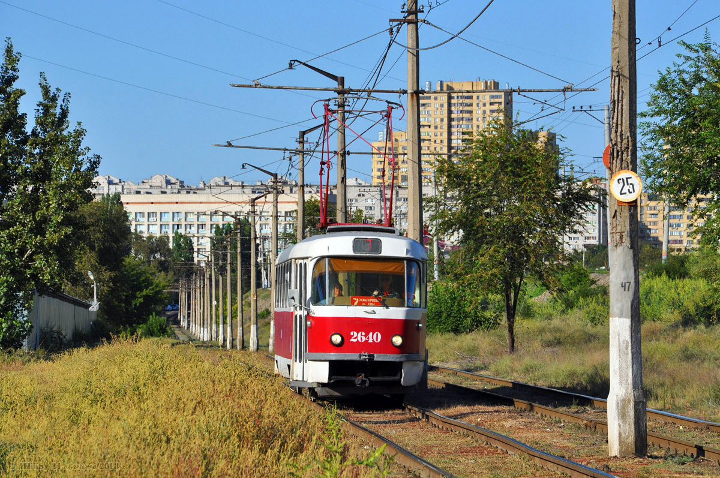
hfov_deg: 13.1
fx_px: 3146
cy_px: 239
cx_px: 360
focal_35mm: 158
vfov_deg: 8.7
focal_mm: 105
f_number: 8
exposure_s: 1/500
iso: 200
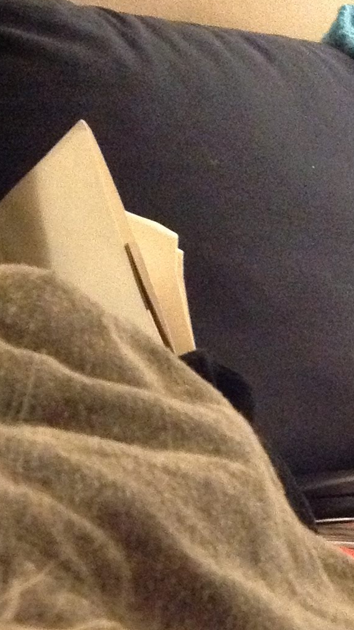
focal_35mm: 96
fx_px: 1603
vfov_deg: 21.1
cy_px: 690
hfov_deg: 12.5
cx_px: 9
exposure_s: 1/15
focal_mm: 4.28
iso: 800
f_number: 2.4
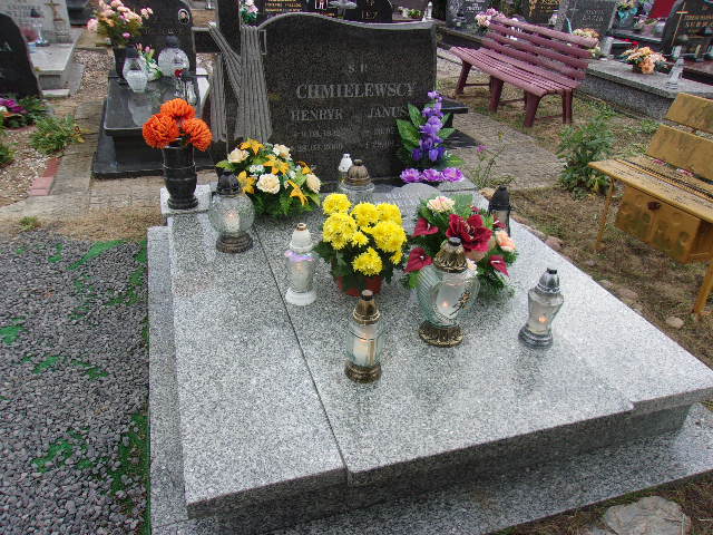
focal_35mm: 27
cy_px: 268
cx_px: 356
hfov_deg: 65.3
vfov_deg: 51.4
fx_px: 556
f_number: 3
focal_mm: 4.9
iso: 80
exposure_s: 1/250
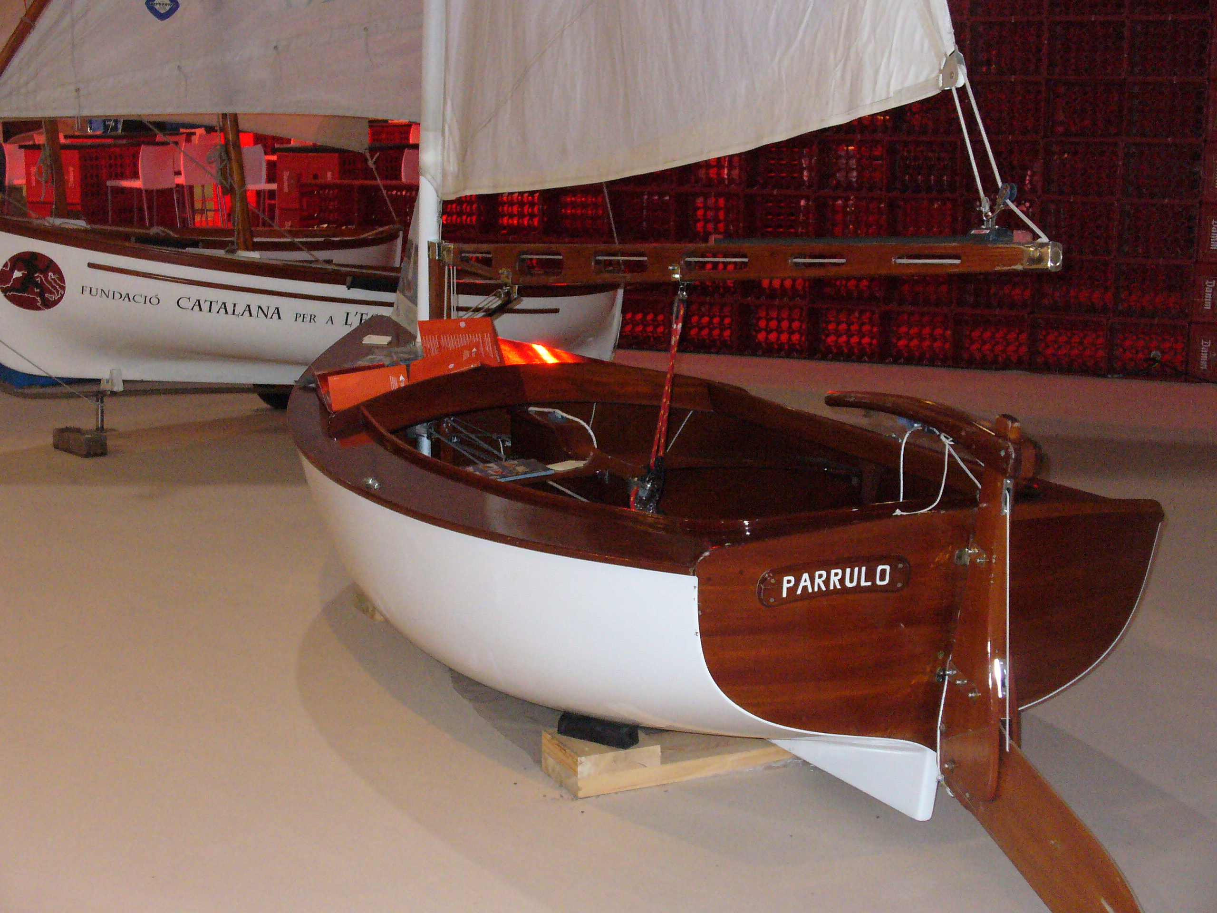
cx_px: 608
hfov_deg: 35.5
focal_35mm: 54
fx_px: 1898
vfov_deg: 27.0
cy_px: 456
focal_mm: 8.9
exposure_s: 1/60
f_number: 3.1
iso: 400
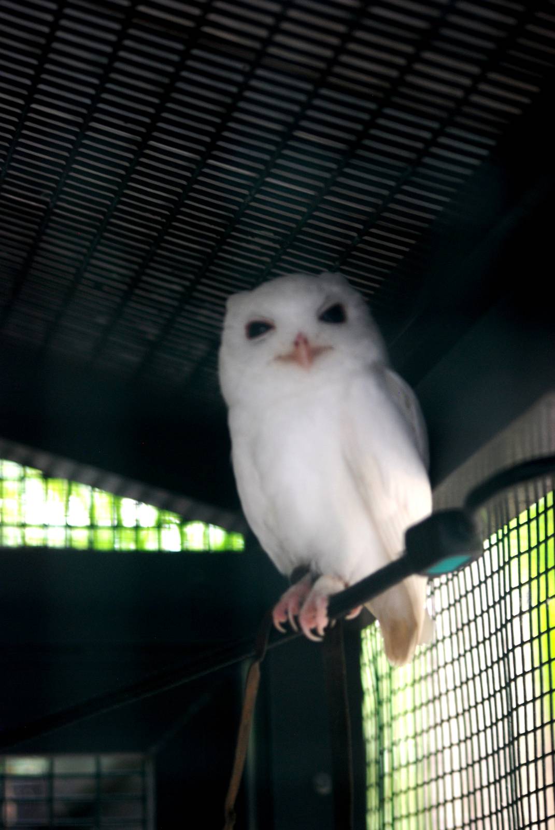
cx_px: 278
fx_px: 2698
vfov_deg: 17.5
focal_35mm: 117
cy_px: 415
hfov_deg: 11.7
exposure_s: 1/25
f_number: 4
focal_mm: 78
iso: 400
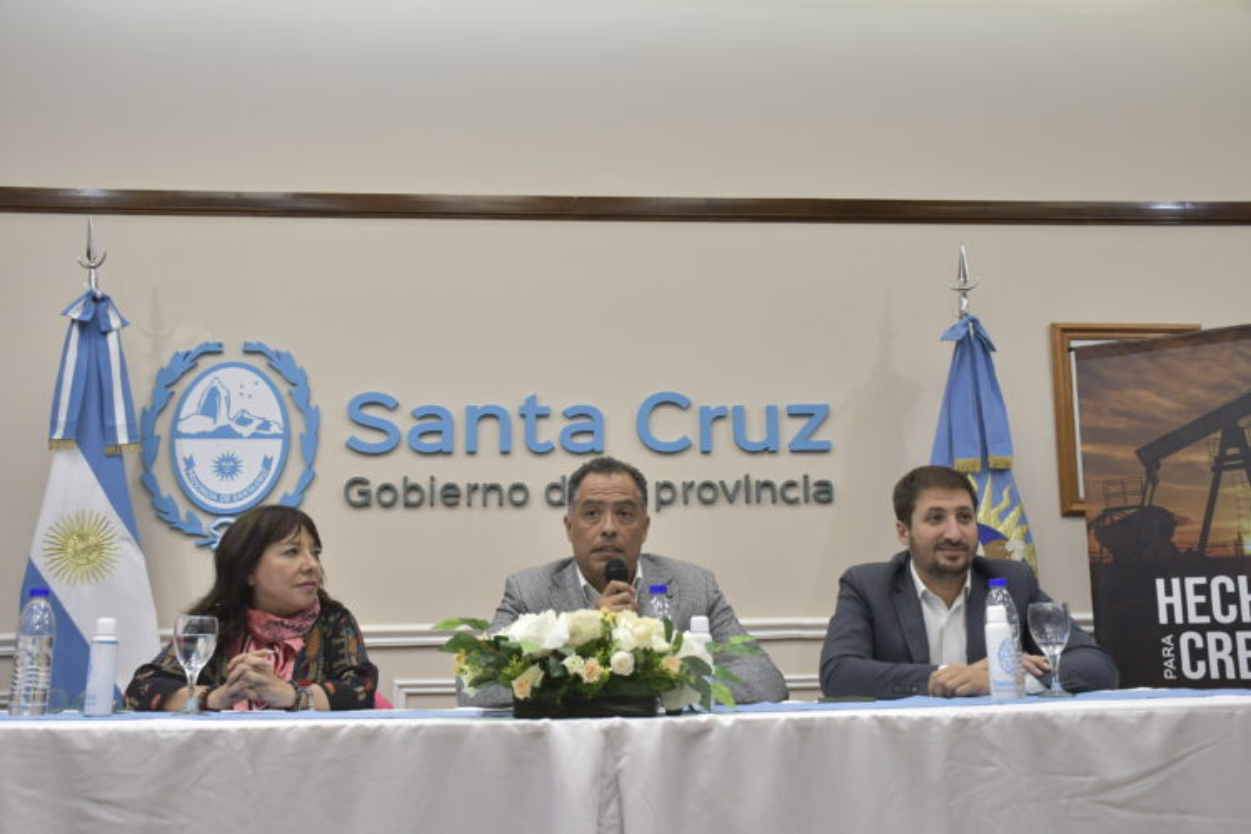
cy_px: 417
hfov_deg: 49.6
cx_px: 626
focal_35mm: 39
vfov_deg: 34.2
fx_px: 1355
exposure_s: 1/100
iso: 800
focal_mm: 26
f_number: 5.6
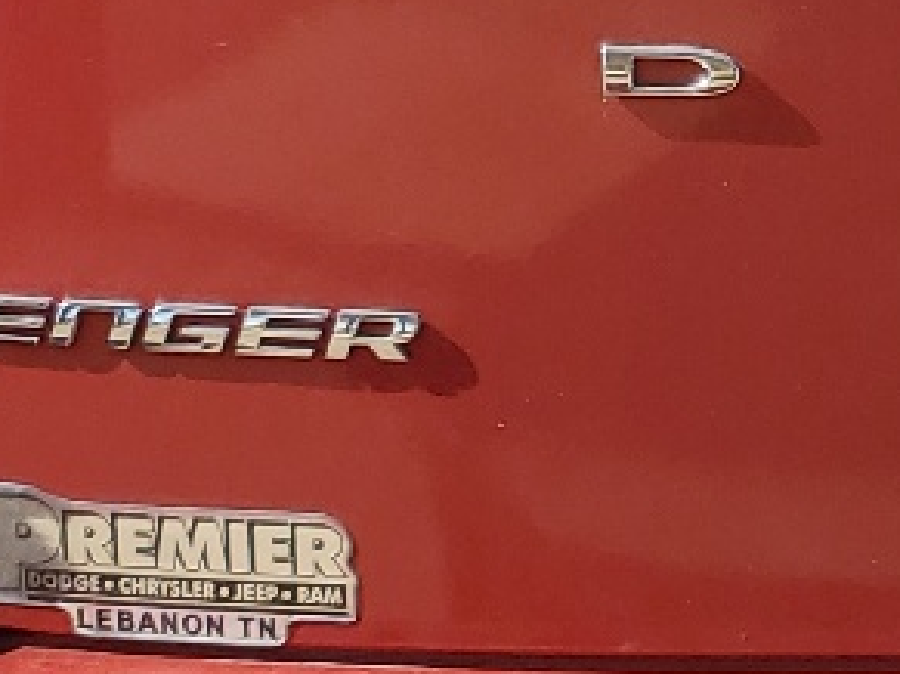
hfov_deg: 13.1
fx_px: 3716
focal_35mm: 143
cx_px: 1293
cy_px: 278
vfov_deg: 10.4
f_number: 1.5
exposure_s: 1/2000
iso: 50
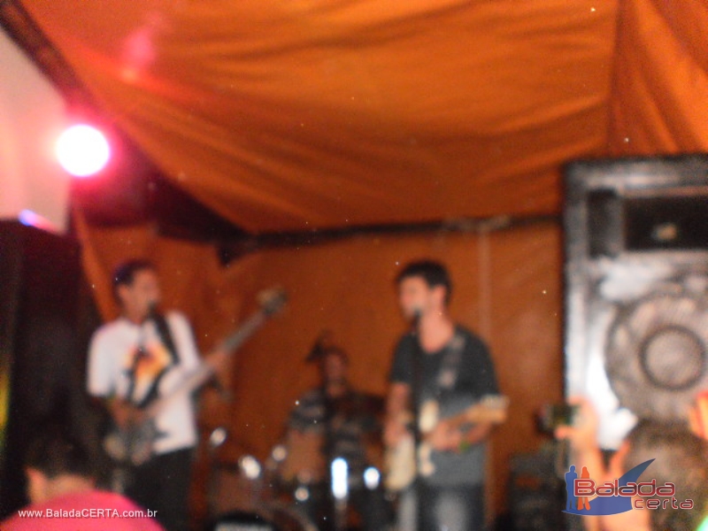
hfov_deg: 51.4
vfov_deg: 39.7
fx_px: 736
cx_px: 354
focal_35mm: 36
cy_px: 266
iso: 640
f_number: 3.1
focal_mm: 6.3
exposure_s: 1/30
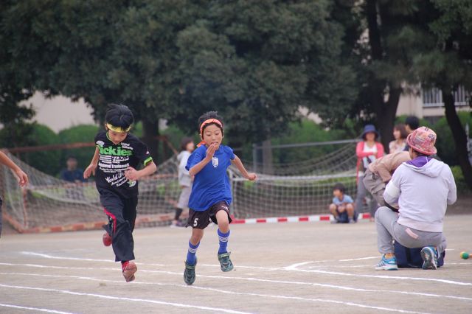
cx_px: 236
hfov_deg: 6.9
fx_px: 3931
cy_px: 157
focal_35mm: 300
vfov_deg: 4.6
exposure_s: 1/400
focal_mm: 200
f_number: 5.6
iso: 800
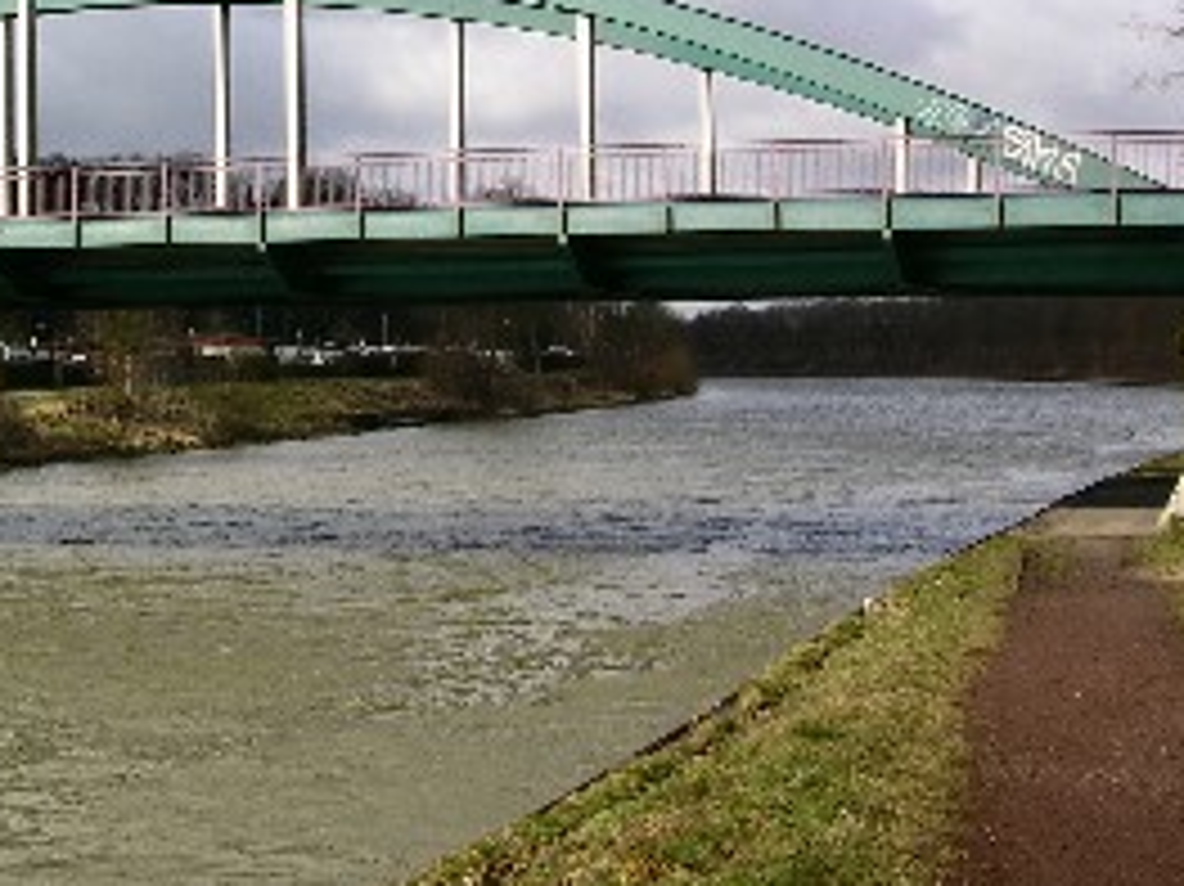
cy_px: 220
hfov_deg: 24.4
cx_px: 146
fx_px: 2667
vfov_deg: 18.8
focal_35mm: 78
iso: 50
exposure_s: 1/113
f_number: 8
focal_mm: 8.9
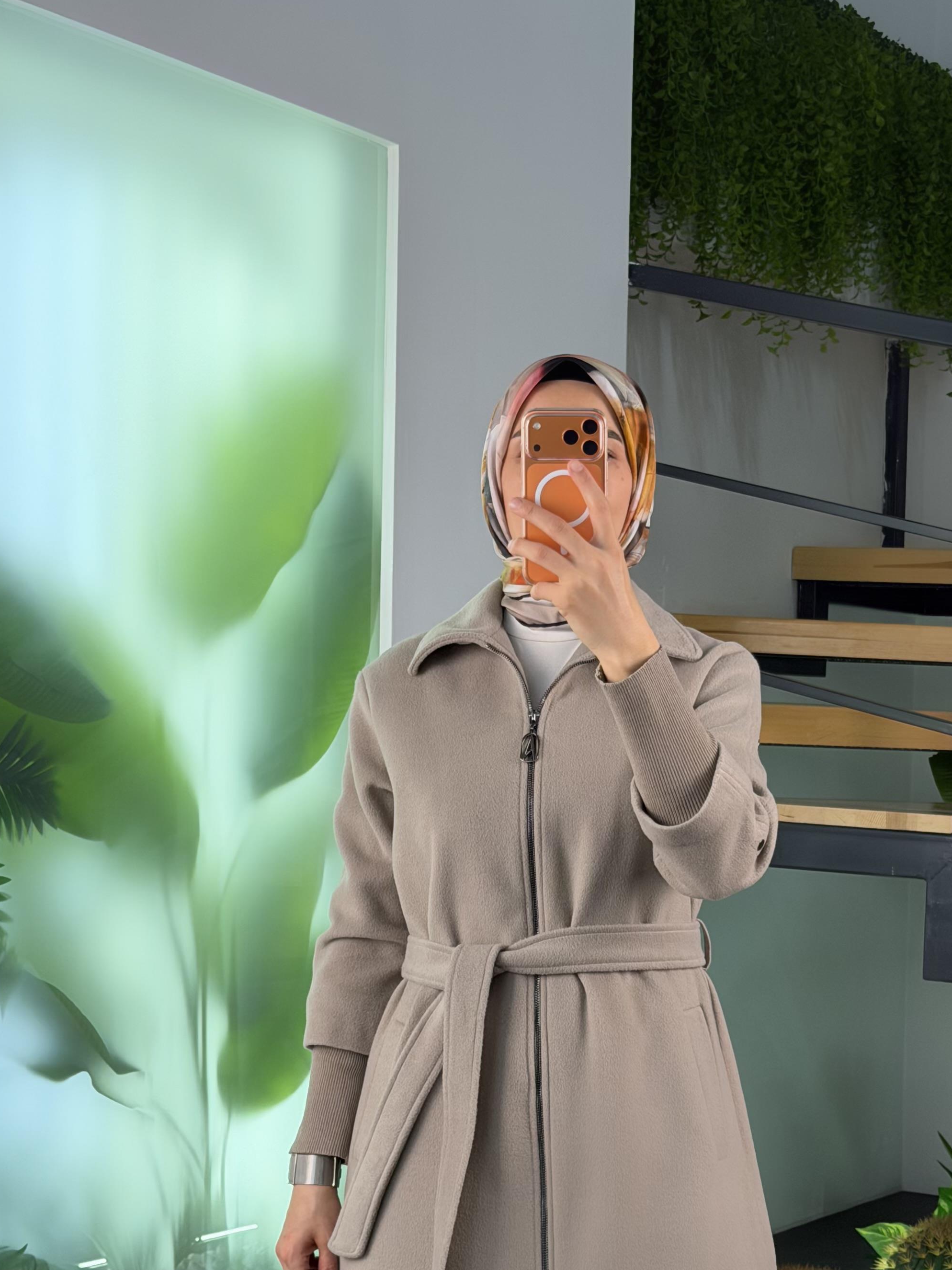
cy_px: 847
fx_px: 2677
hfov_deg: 20.1
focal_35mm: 73
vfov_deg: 26.5
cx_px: 551
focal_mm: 6.76
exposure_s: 1/125
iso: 50
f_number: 1.78
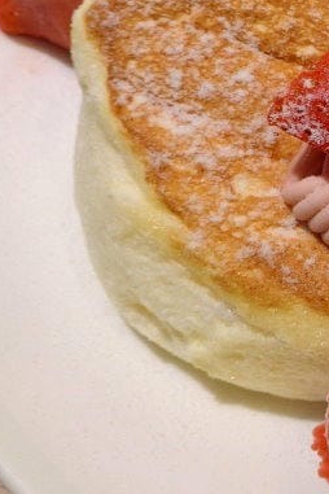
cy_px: 165
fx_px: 1124
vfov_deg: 24.6
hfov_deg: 14.9
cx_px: 550
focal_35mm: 82
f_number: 2.8
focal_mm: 5.4
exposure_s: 1/125
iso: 125
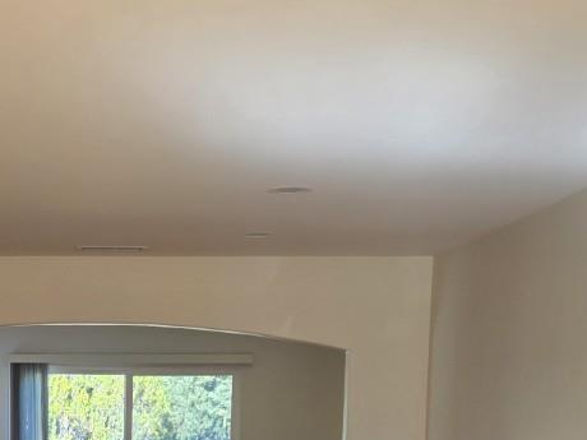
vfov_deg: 19.1
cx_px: 61
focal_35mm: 72
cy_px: 546
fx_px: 1221
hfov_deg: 26.2
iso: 40
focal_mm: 5.4
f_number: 1.8
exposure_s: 1/180
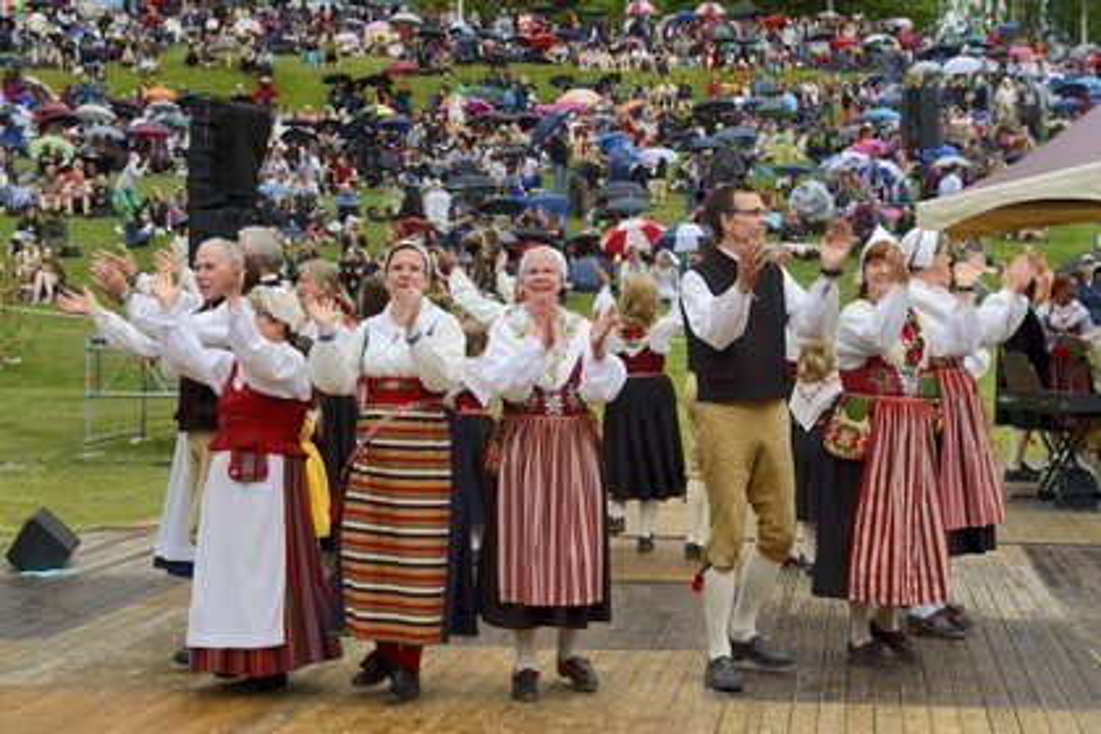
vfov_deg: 23.4
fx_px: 1774
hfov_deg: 34.5
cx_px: 550
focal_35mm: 58
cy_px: 367
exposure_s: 1/200
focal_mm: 58
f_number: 6.3
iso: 800
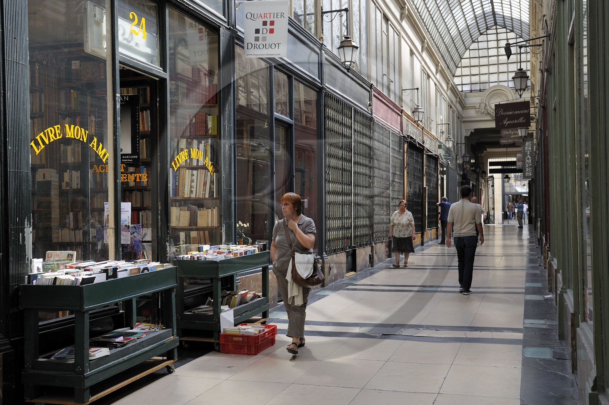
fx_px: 609
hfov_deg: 53.1
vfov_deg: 36.9
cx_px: 304
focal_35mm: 36
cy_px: 202
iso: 200
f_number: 5.6
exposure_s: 1/80
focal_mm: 36
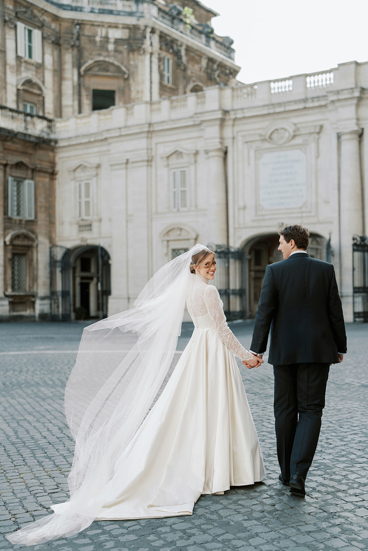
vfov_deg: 39.6
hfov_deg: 27.0
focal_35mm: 50
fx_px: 766
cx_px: 184
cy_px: 276
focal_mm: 50
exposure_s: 1/500
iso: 100
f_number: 2
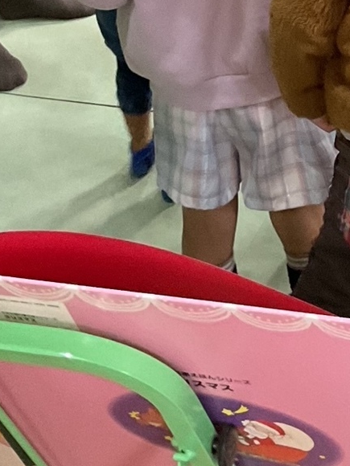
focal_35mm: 99
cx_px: 419
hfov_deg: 14.5
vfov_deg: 18.0
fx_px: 1335
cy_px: -204
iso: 200
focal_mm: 3
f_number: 1.8
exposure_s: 1/40
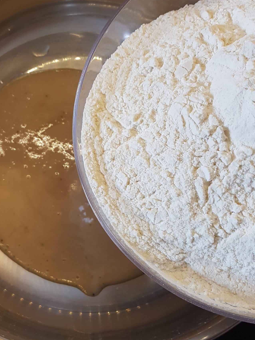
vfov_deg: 47.9
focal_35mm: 39
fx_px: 383
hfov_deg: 36.6
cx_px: 96
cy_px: 170
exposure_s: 1/50
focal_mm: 4.2
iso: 80
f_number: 1.7
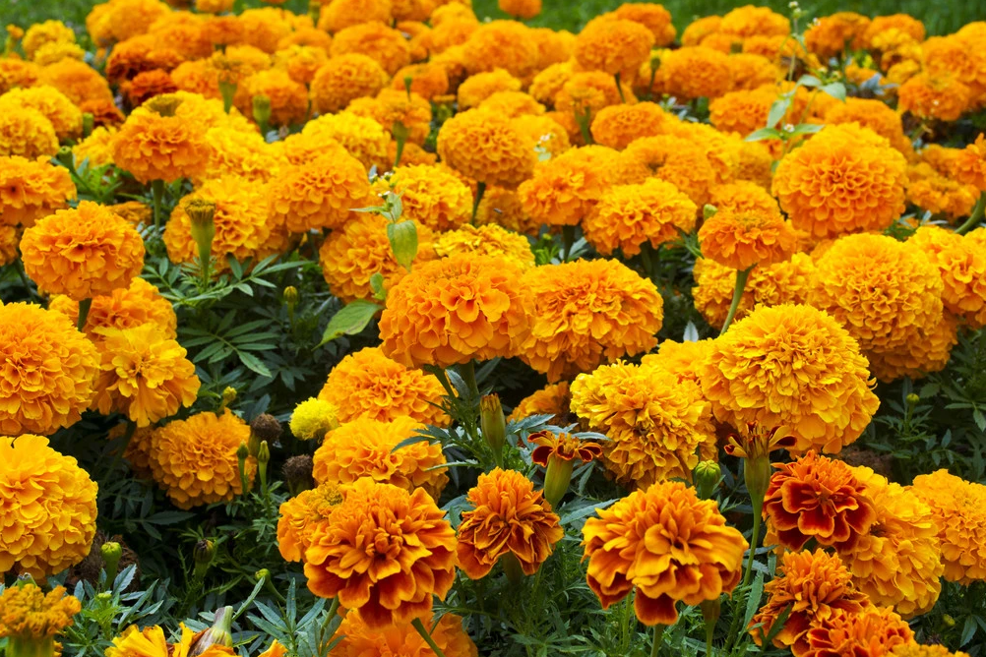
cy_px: 329
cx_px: 492
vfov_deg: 27.5
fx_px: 1342
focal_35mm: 49
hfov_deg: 40.3
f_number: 10
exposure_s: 1/250
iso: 400
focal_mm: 32
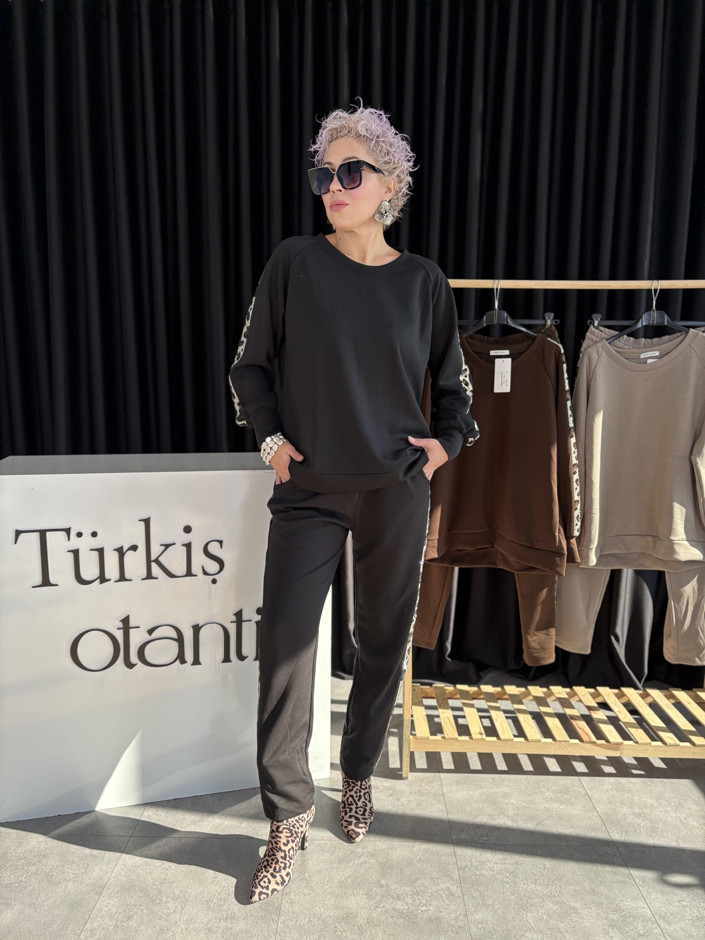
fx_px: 706
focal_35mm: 26
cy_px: 470
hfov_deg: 53.1
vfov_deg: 67.3
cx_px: 352
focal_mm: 5.96
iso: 125
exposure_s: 1/99
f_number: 1.6
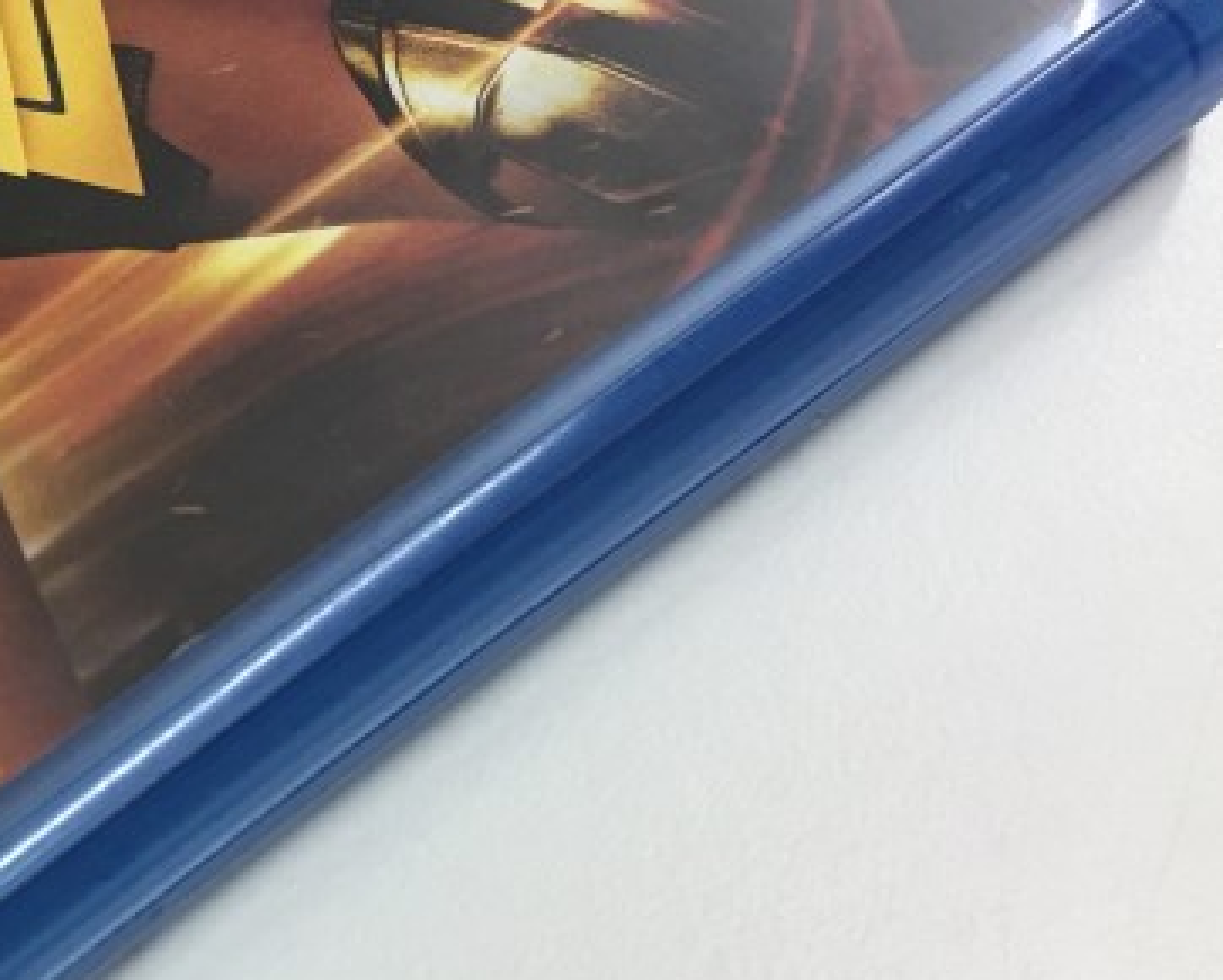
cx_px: -297
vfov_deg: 19.1
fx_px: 2897
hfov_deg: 21.8
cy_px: 267
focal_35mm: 80
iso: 50
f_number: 2.2
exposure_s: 1/17
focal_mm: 4.15
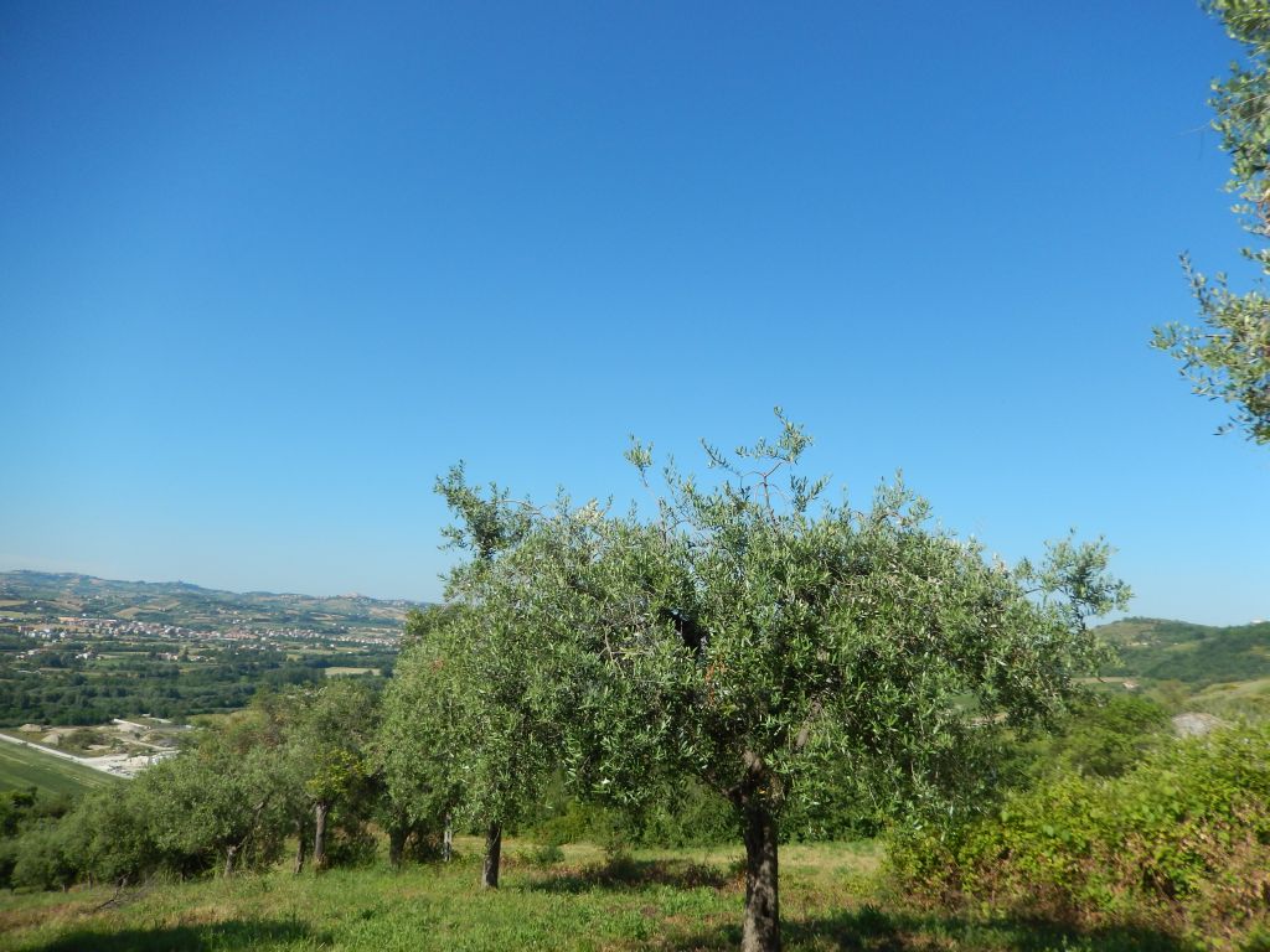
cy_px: 476
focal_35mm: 25
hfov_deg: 69.4
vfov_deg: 54.9
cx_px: 635
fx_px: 917
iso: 125
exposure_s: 1/400
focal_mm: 4.5
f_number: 6.8
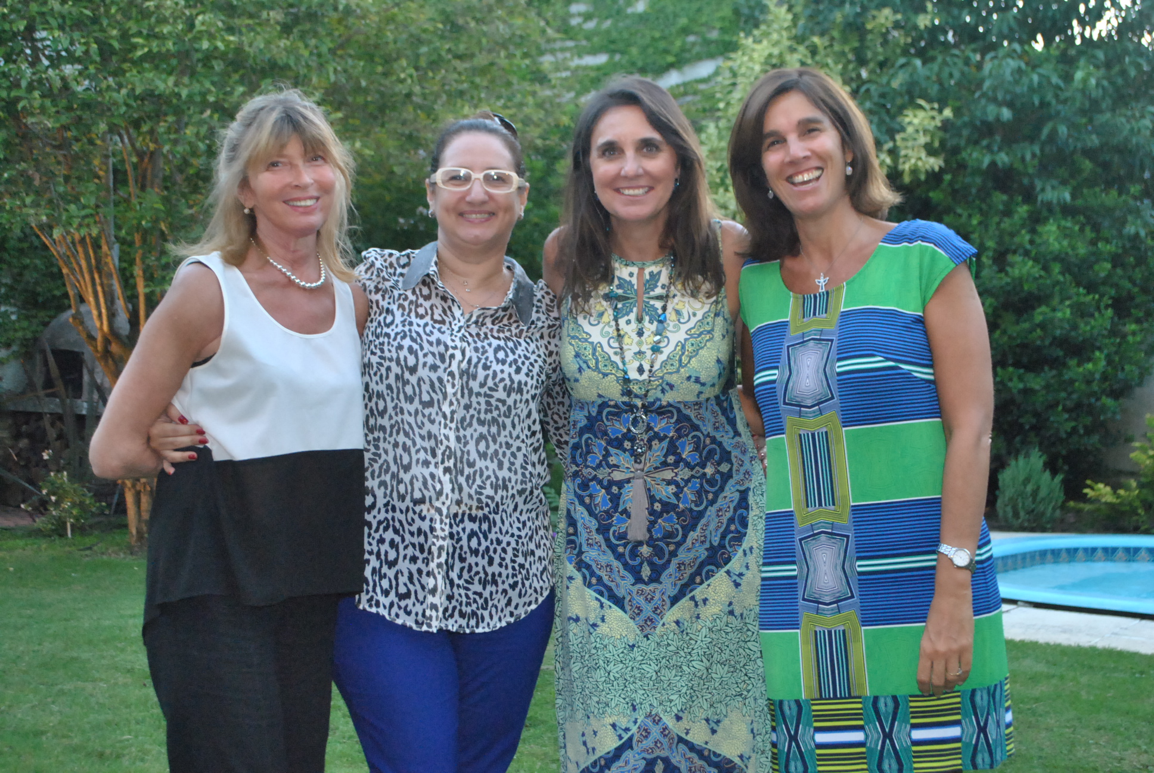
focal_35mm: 52
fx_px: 1685
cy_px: 386
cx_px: 577
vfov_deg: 25.8
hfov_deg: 37.8
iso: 1400
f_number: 5.6
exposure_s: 1/80
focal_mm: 35
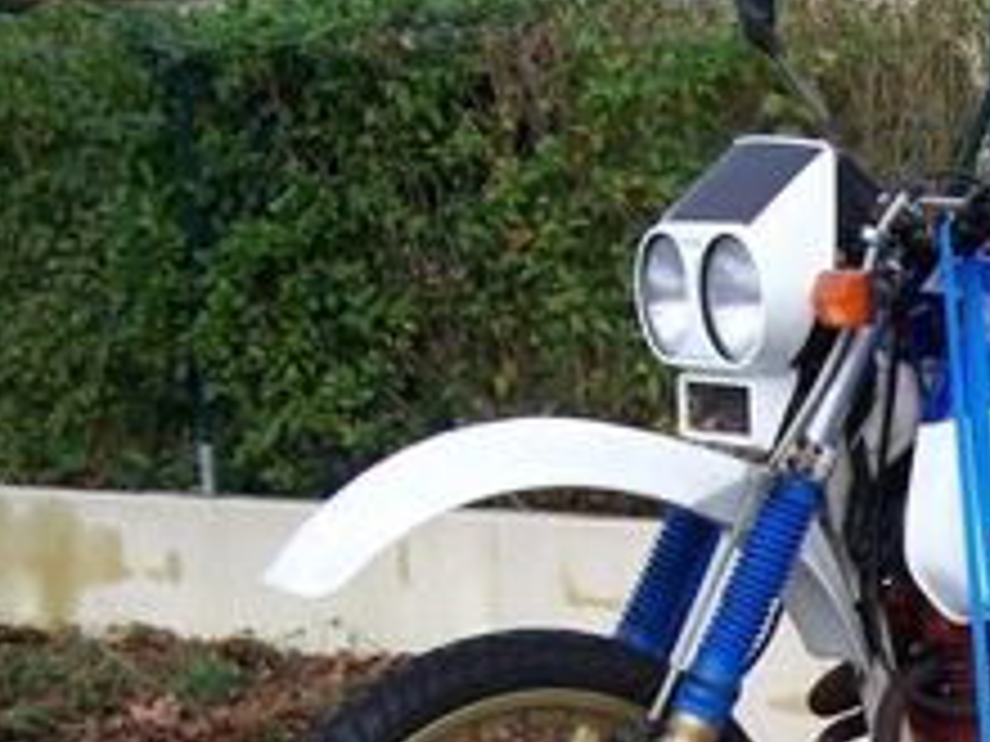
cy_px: 724
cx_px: 1058
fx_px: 2374
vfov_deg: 17.4
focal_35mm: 83
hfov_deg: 22.4
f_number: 2.8
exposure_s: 1/200
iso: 64
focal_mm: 6.3
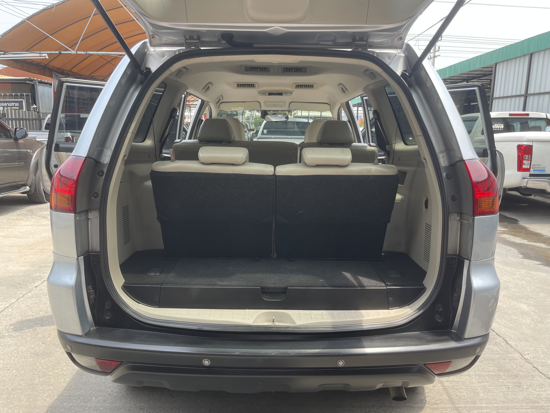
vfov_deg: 54.9
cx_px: 275
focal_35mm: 25
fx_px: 397
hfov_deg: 69.4
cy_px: 206
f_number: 1.6
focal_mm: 5.1
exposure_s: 1/602
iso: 32
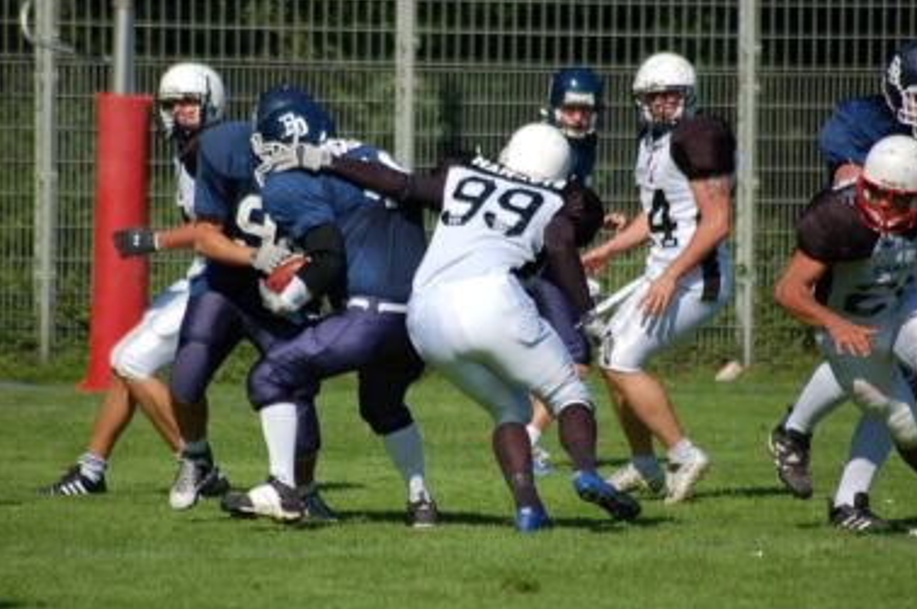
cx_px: 469
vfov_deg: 3.2
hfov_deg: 4.8
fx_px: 10964
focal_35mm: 431
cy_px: 262
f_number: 5.6
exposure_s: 1/1250
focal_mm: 240
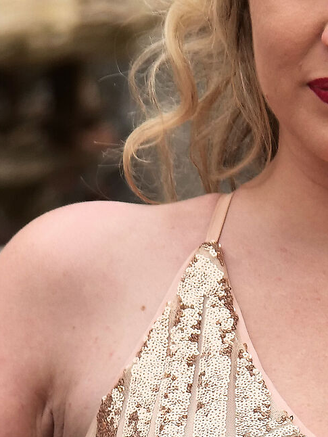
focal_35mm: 743
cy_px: 563
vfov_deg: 2.7
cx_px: 396
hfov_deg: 2.0
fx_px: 9381
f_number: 4
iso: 200
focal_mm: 100
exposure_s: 1/640
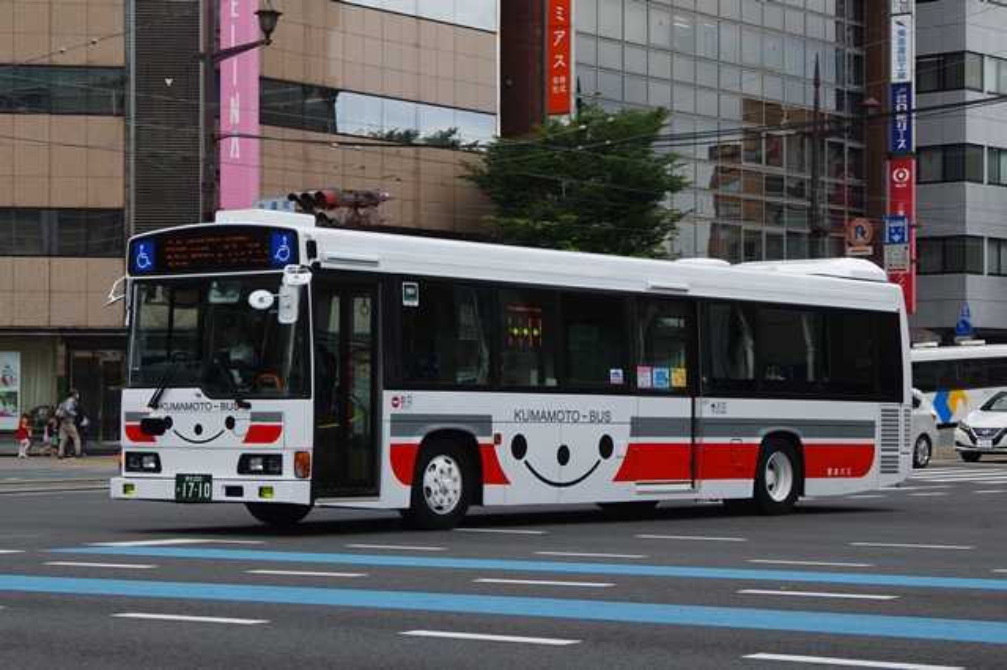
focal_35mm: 75
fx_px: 2097
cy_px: 335
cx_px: 504
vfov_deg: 18.2
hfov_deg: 27.0
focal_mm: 50
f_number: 5.6
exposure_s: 1/500
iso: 320
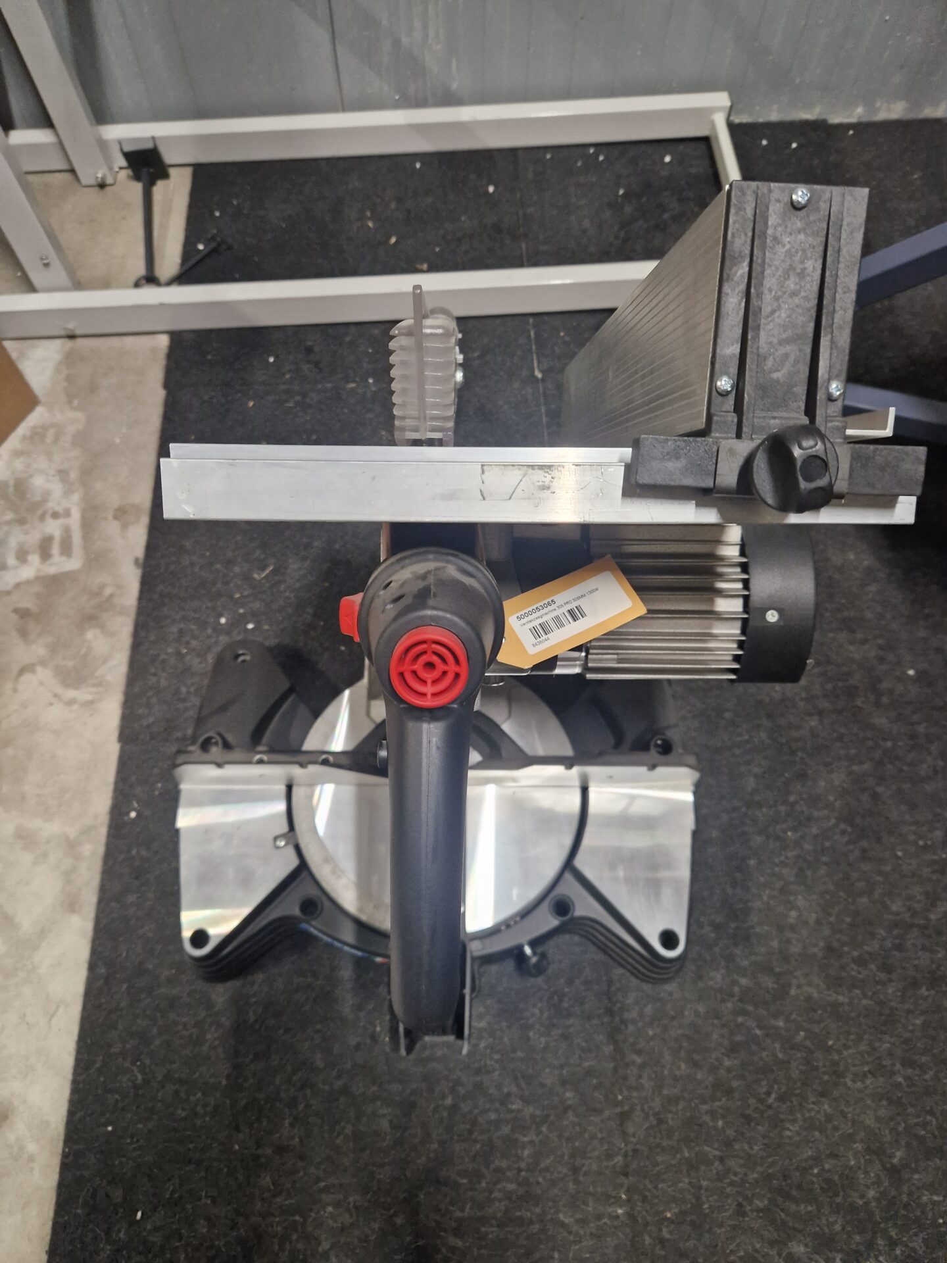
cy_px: 632
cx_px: 474
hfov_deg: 58.9
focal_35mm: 23
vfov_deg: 73.9
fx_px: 839
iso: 400
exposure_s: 1/100
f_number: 1.8
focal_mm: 5.4
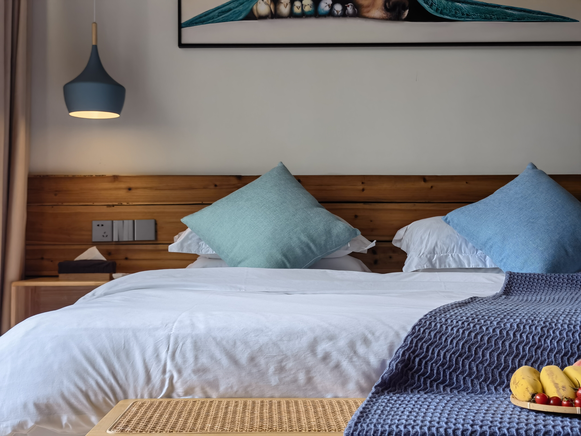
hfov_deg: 38.2
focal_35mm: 50
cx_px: 290
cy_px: 218
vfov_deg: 29.1
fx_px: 839
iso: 50
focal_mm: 5.54
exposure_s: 1/197
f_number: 1.8
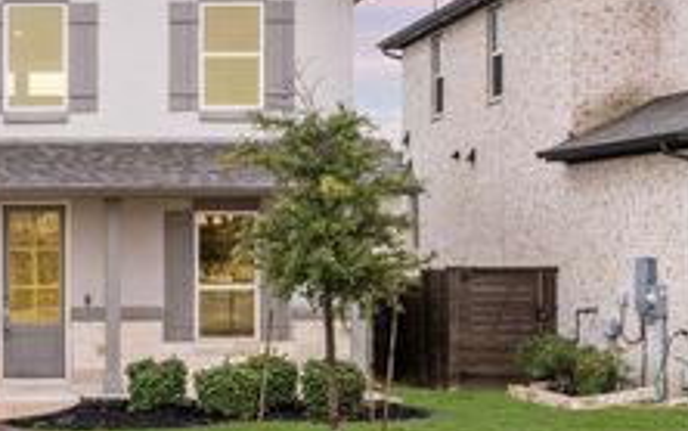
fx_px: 1613
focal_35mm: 86
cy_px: 240
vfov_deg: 15.2
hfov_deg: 23.0
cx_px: -9
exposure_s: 1/60
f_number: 5
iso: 100
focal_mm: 18
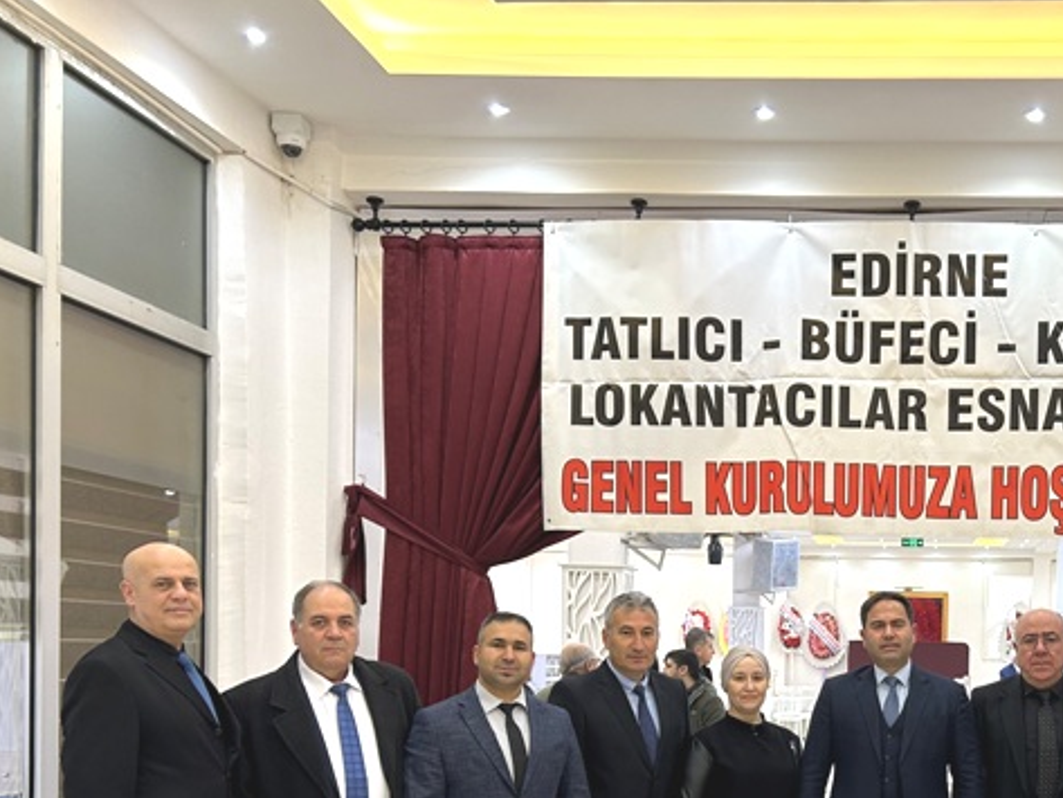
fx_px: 1352
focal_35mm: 44
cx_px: 858
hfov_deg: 41.0
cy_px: 670
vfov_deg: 31.8
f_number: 1.5
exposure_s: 1/50
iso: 80
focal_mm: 5.7
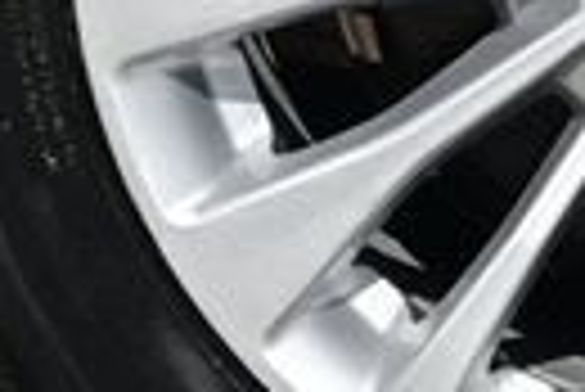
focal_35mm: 240
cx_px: 742
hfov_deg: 8.5
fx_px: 3899
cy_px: -162
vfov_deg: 5.7
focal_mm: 32.5
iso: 100
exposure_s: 1/320
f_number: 9
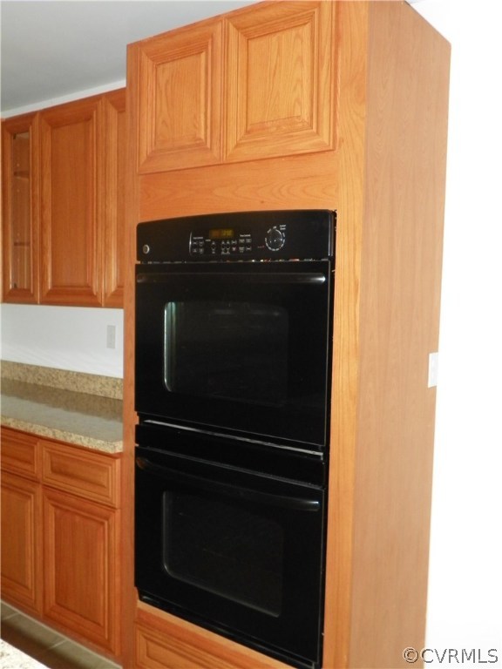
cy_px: 334
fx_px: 657
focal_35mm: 34
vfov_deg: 54.0
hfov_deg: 41.8
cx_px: 251
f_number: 3.2
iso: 200
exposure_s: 1/125
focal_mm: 6.1
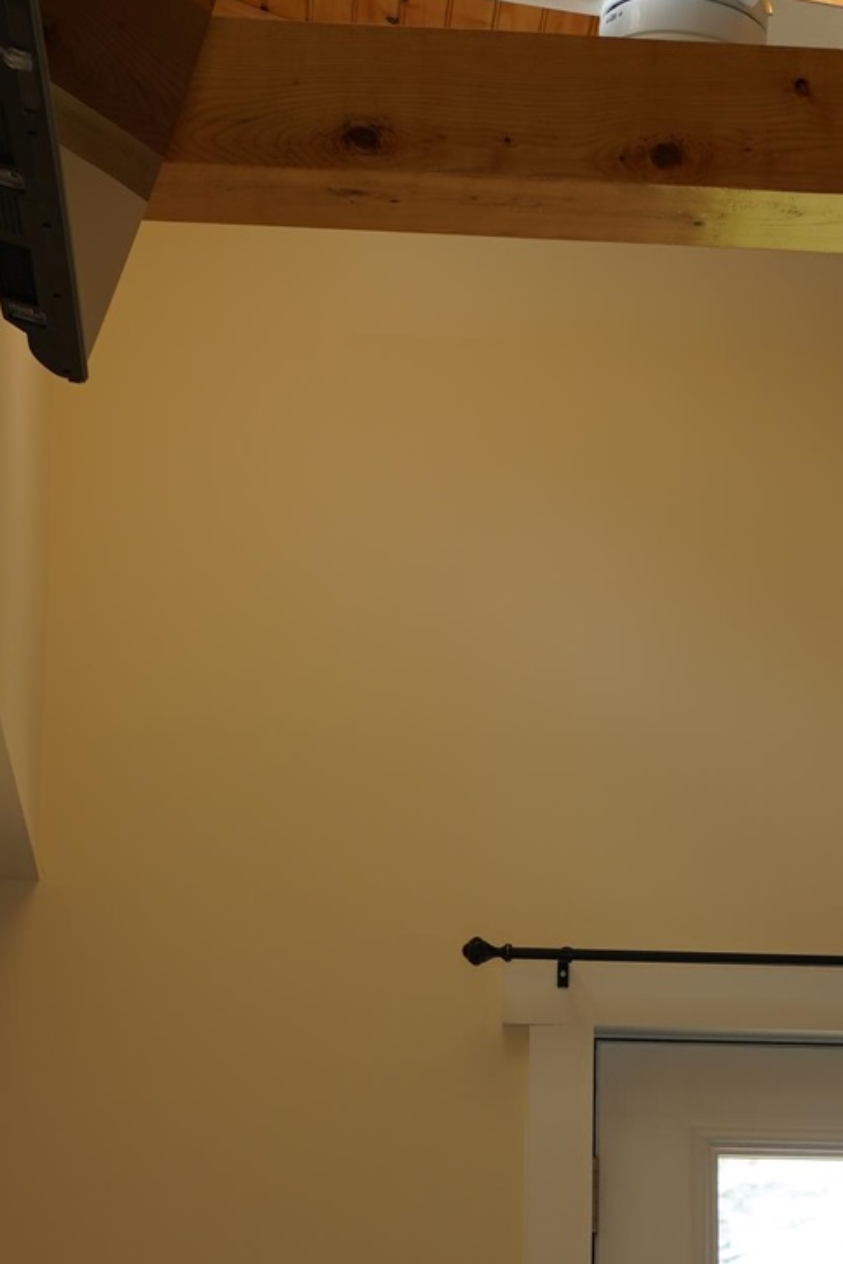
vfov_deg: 18.2
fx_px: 3899
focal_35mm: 111
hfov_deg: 12.2
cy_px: 1100
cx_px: 789
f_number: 4.5
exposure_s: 1/80
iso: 100
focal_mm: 35
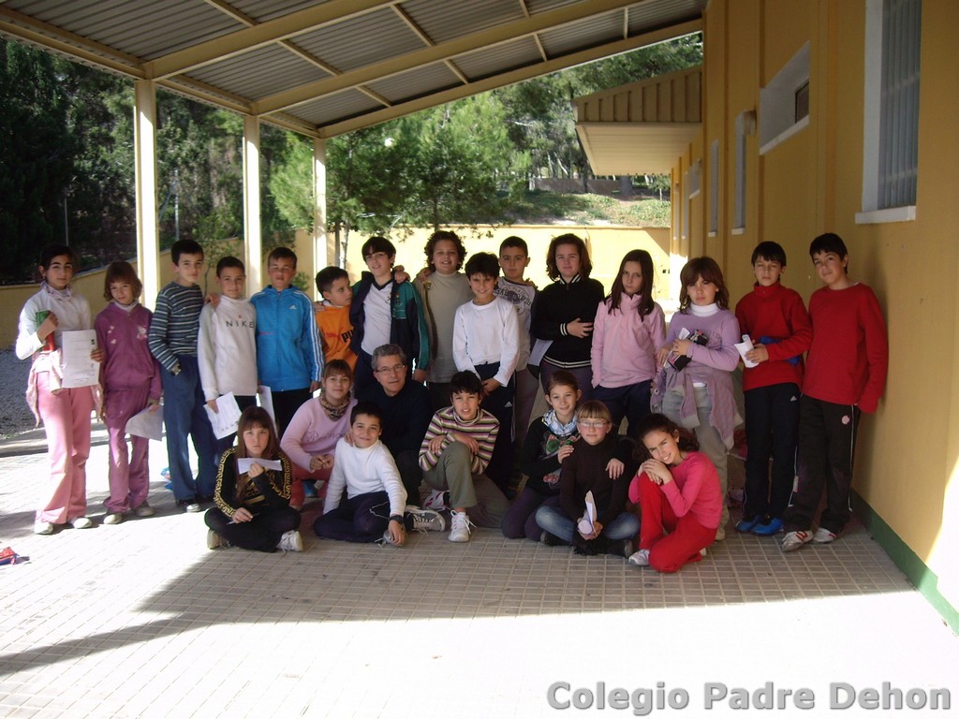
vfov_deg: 37.7
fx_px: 1053
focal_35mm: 38
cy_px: 360
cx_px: 480
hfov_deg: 49.0
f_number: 4.3
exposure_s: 1/400
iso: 64
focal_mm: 6.2
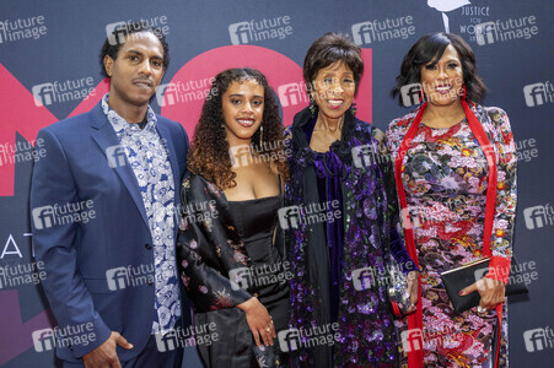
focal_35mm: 33
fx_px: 507
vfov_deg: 39.9
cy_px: 184
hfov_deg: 57.3
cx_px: 277
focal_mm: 33
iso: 800
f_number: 5.6
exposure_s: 1/200
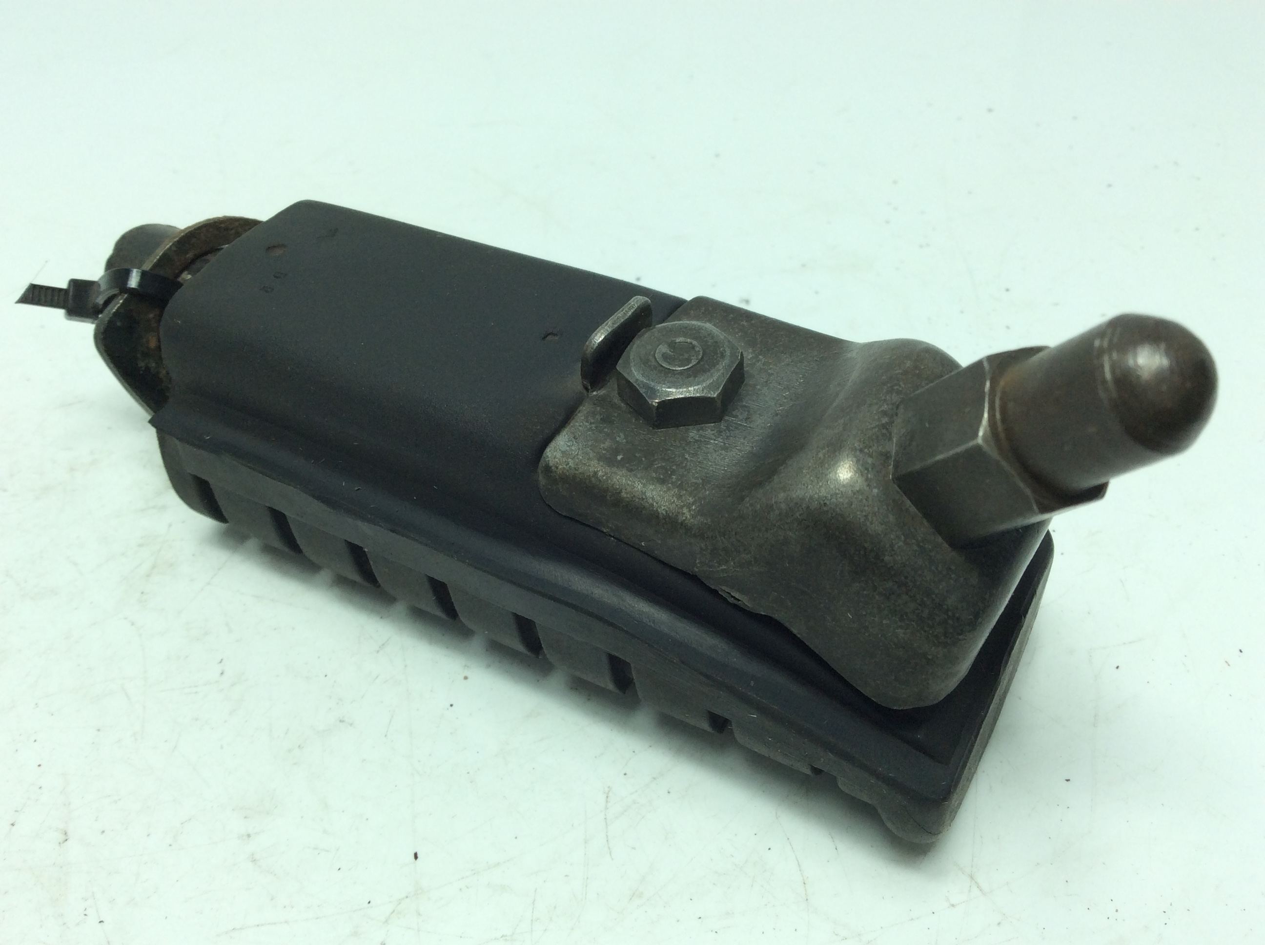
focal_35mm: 32
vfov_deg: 44.1
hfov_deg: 56.9
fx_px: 1168
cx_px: 632
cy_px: 472
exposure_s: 1/332
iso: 32
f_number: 2.4
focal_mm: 3.3
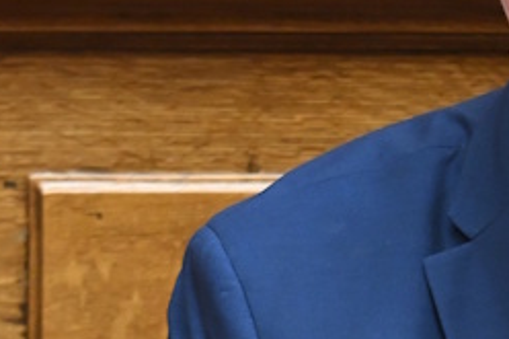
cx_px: 675
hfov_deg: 1.0
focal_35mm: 2083
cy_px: 423
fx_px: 29431
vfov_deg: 0.7
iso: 4000
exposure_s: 1/250
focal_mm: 430
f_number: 6
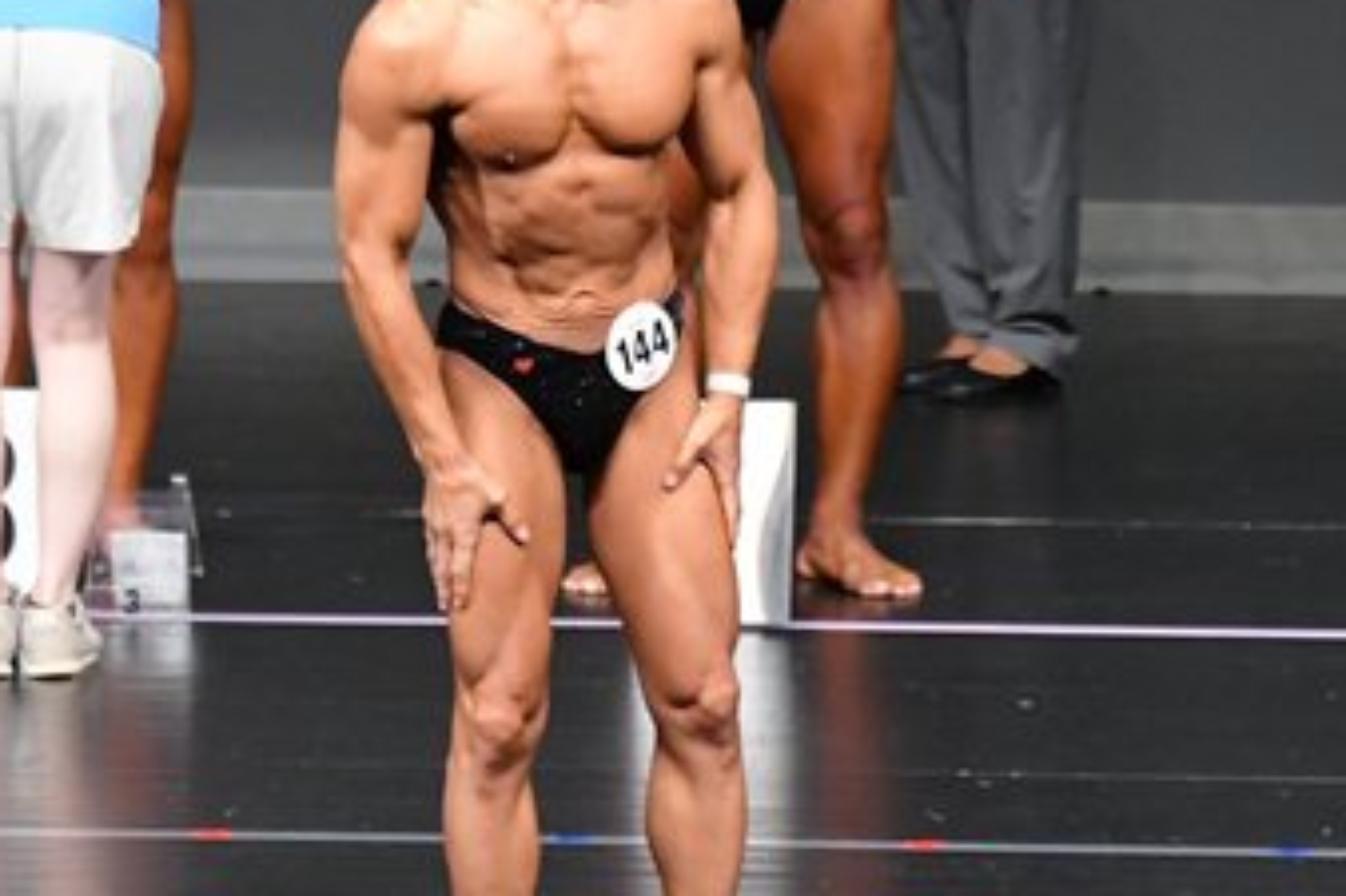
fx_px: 23131
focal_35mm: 619
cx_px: 500
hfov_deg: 3.3
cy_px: 267
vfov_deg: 2.2
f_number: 5.6
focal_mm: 180
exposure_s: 1/400
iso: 5000
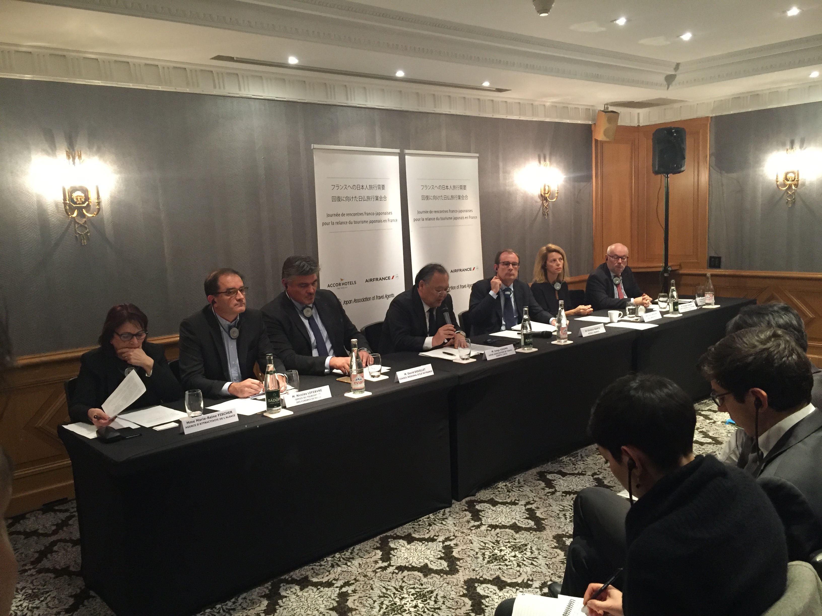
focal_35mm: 29
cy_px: 308
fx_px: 689
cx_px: 411
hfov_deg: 61.7
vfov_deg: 48.2
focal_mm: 4.15
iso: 250
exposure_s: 1/25
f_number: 2.2
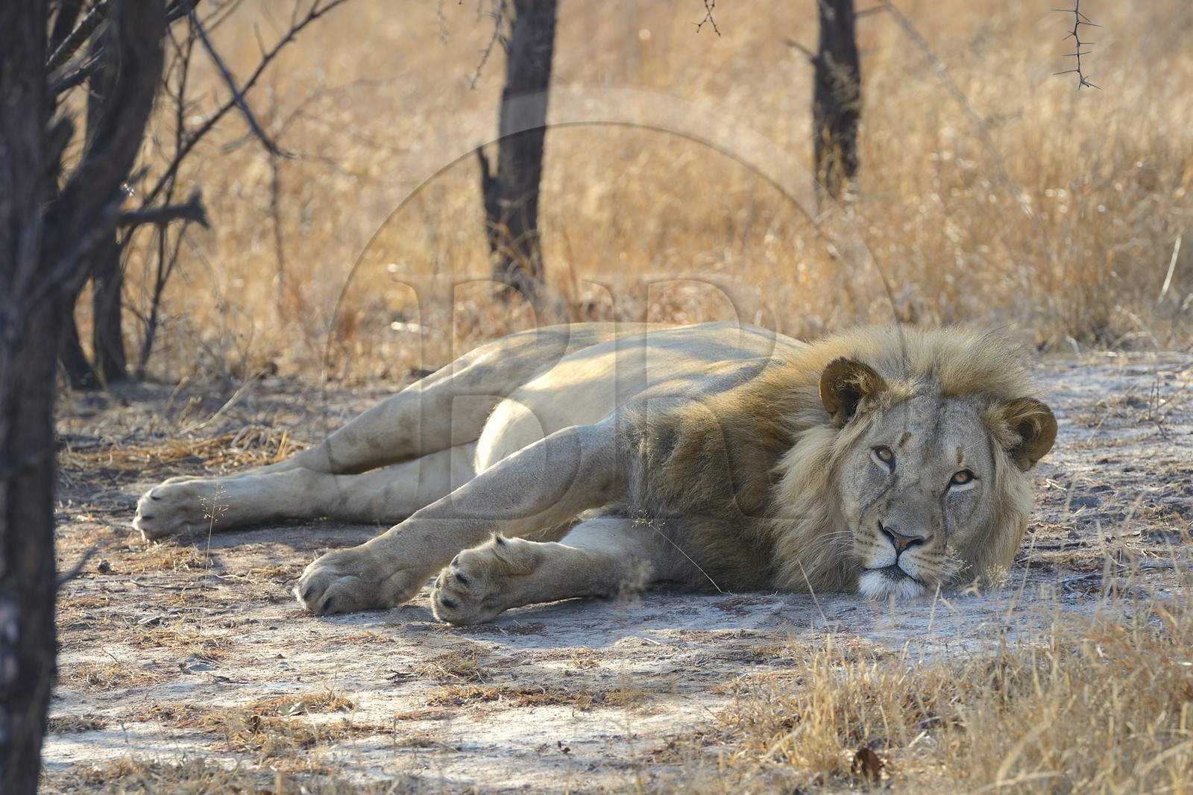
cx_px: 596
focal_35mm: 280
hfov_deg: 7.4
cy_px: 398
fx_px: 9276
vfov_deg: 4.9
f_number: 7.1
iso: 400
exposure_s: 1/500
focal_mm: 280
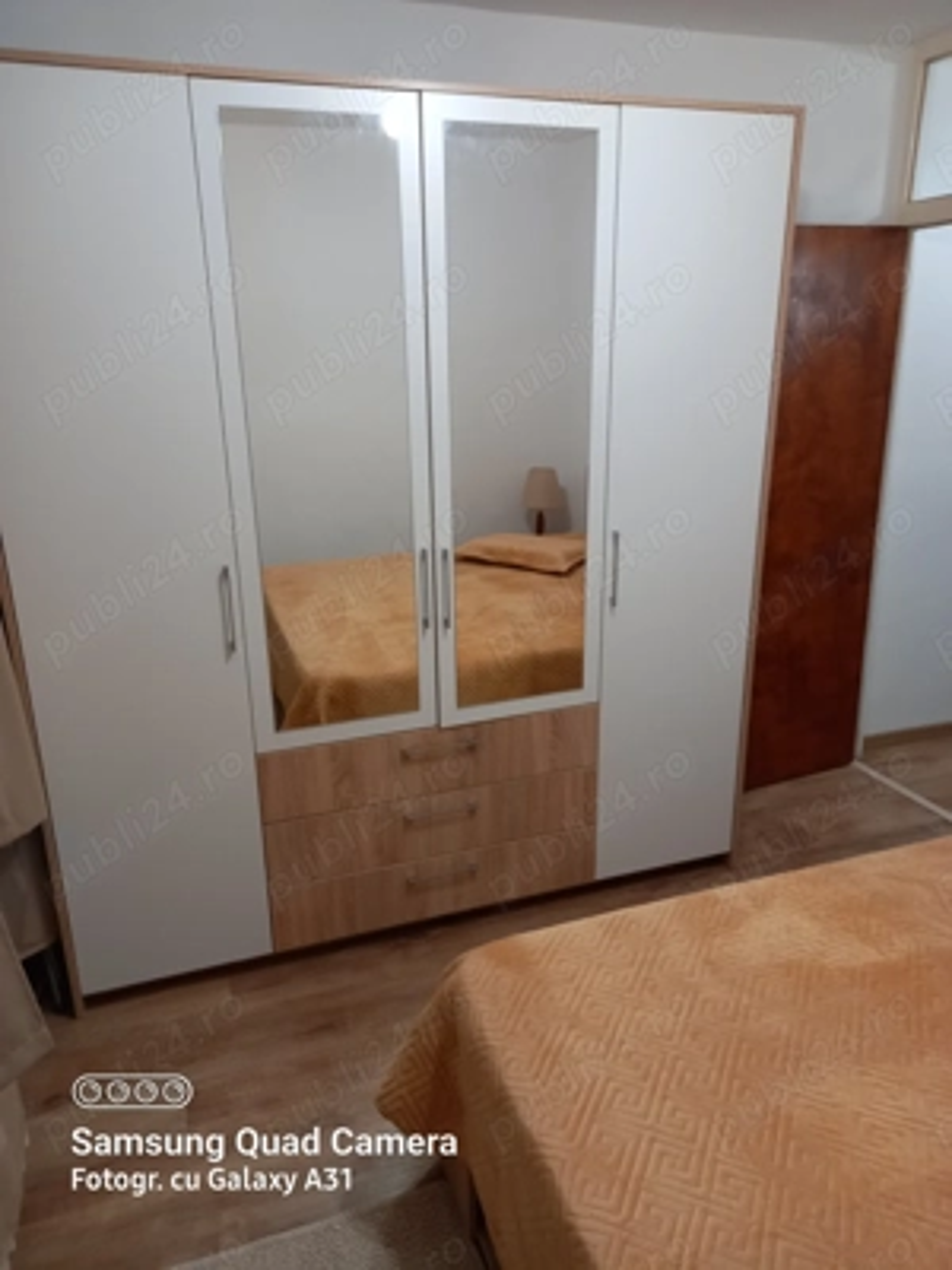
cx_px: 476
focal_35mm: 25
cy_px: 635
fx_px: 917
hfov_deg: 54.9
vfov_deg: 69.4
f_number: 2
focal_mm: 4.6
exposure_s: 1/50
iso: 200
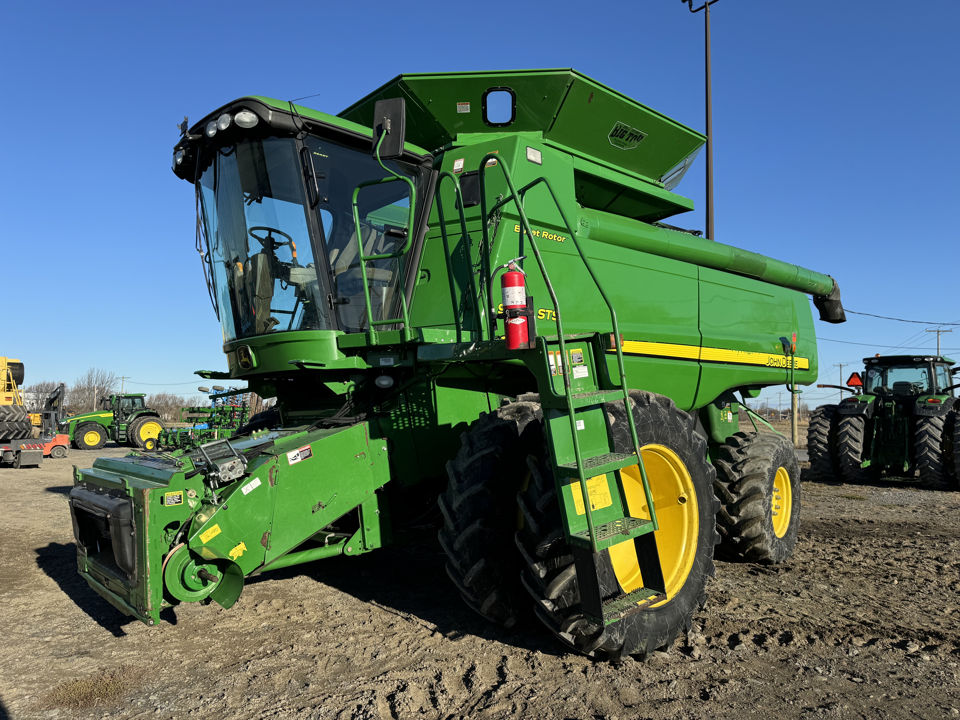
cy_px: 360
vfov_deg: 56.8
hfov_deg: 71.6
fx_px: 666
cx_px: 480
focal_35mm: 24
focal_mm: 6.76
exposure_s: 1/3413
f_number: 1.78
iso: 80
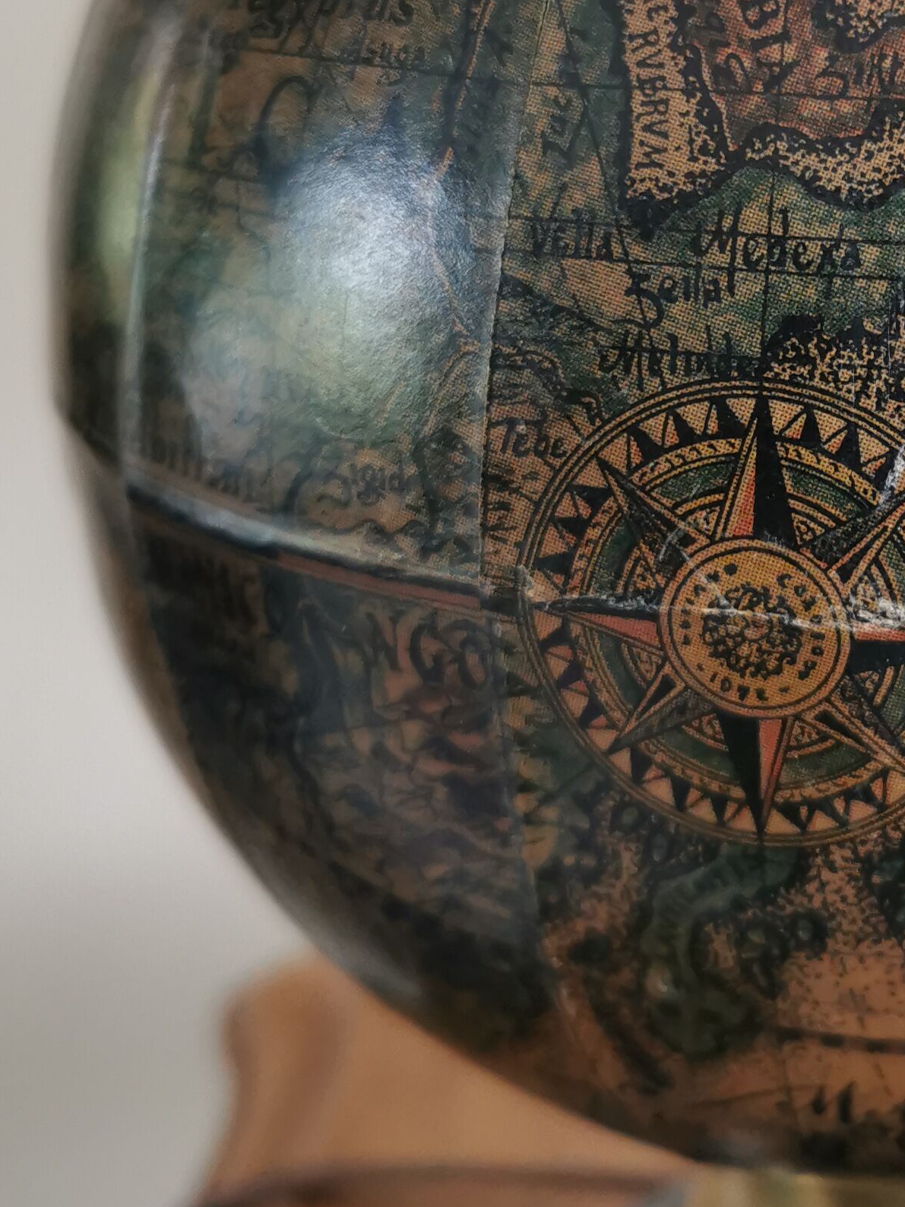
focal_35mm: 62
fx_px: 2162
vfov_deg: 30.5
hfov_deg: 22.9
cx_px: 862
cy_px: 258
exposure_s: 1/120
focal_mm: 5.56
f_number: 1.6
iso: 160
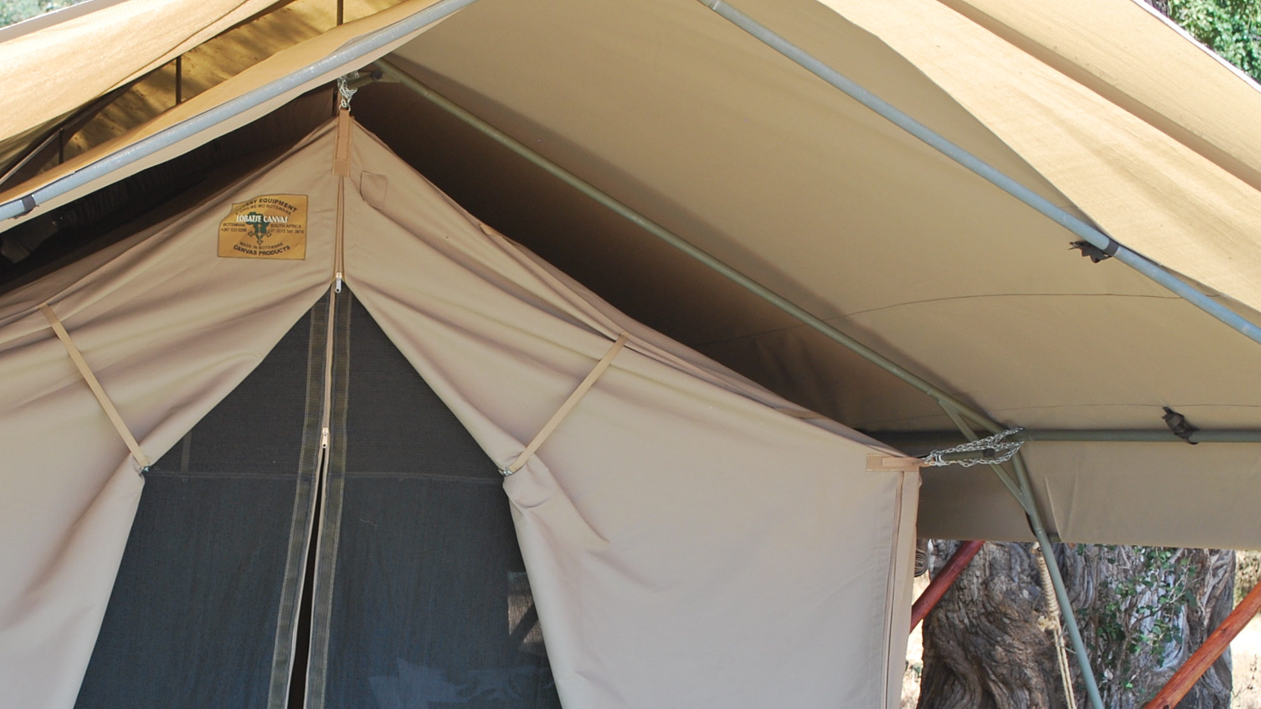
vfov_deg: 12.9
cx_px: 380
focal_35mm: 93
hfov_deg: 22.8
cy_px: 600
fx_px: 3110
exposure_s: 1/125
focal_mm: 40
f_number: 5.6
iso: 160
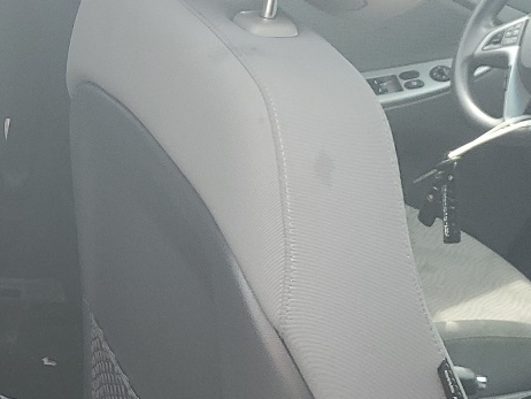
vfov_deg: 16.3
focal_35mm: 90
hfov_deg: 20.0
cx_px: -162
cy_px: 300
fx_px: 1381
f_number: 1.5
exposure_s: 1/370
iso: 50
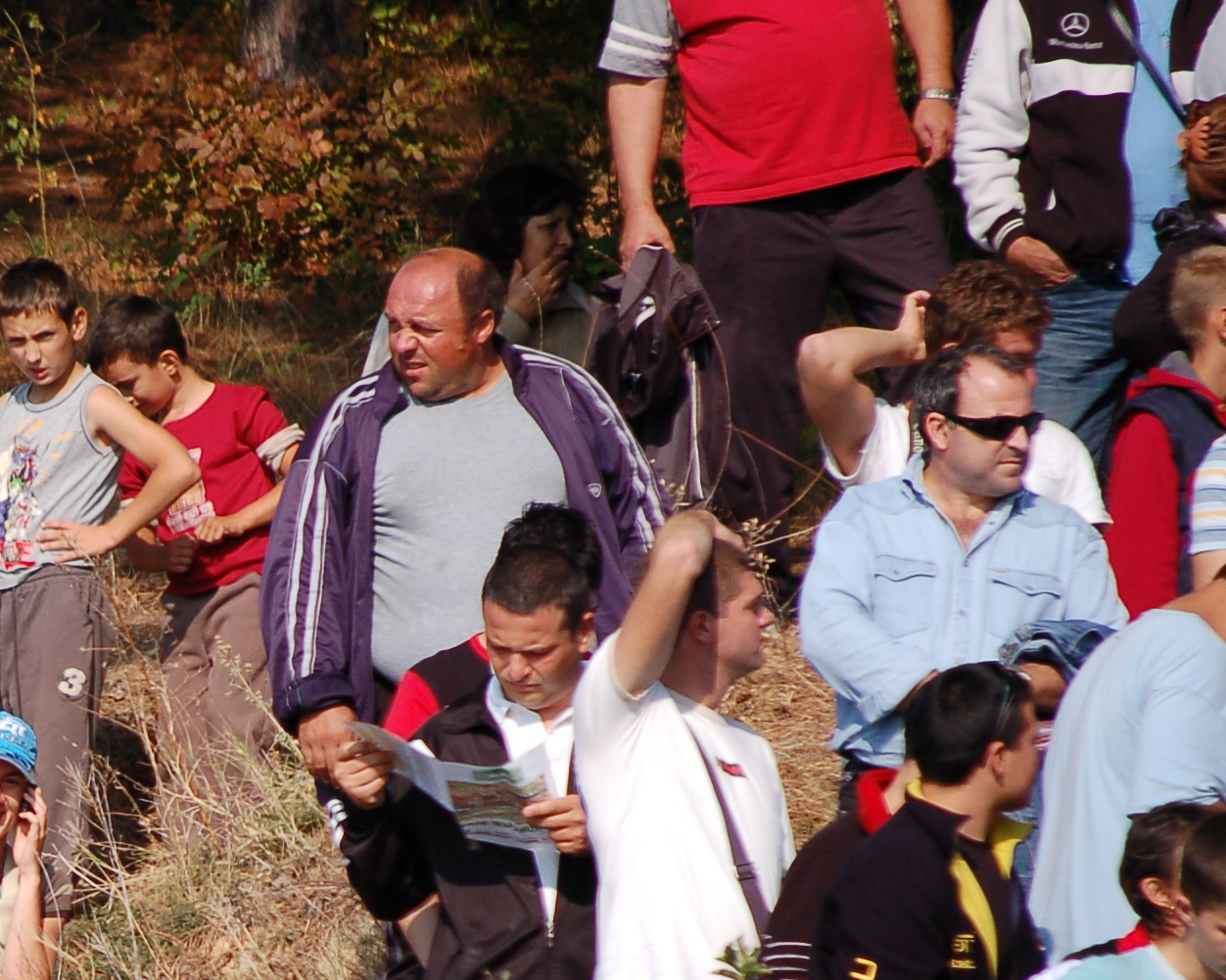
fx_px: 24523
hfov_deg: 2.9
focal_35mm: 676
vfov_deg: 2.3
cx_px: -4
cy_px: 840
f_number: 5.6
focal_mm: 200
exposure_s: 1/1000
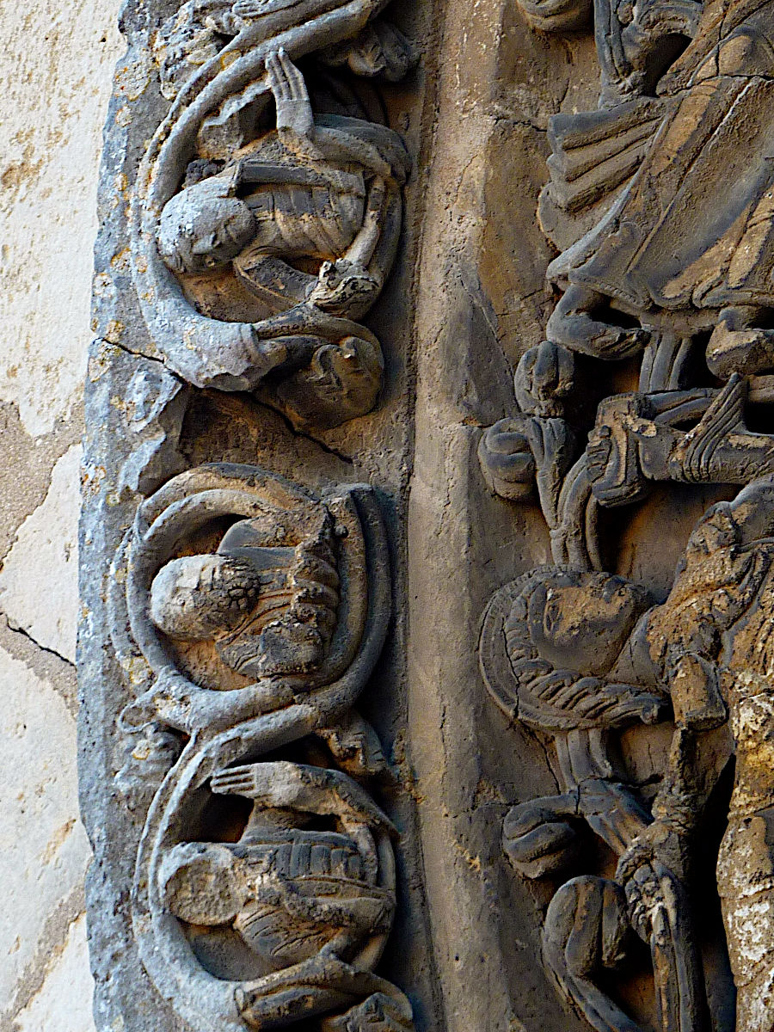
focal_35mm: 200
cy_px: 516
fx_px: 5963
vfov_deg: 9.9
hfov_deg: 7.4
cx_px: 387
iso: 80
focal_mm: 18.2
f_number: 4.4
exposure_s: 1/50
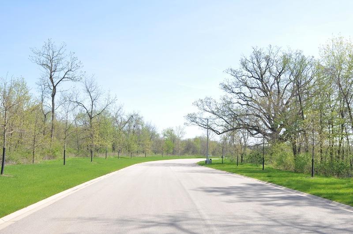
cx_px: 176
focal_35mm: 39
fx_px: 382
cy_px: 117
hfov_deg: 49.6
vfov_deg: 34.1
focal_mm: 26
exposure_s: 1/200
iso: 200
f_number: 7.1
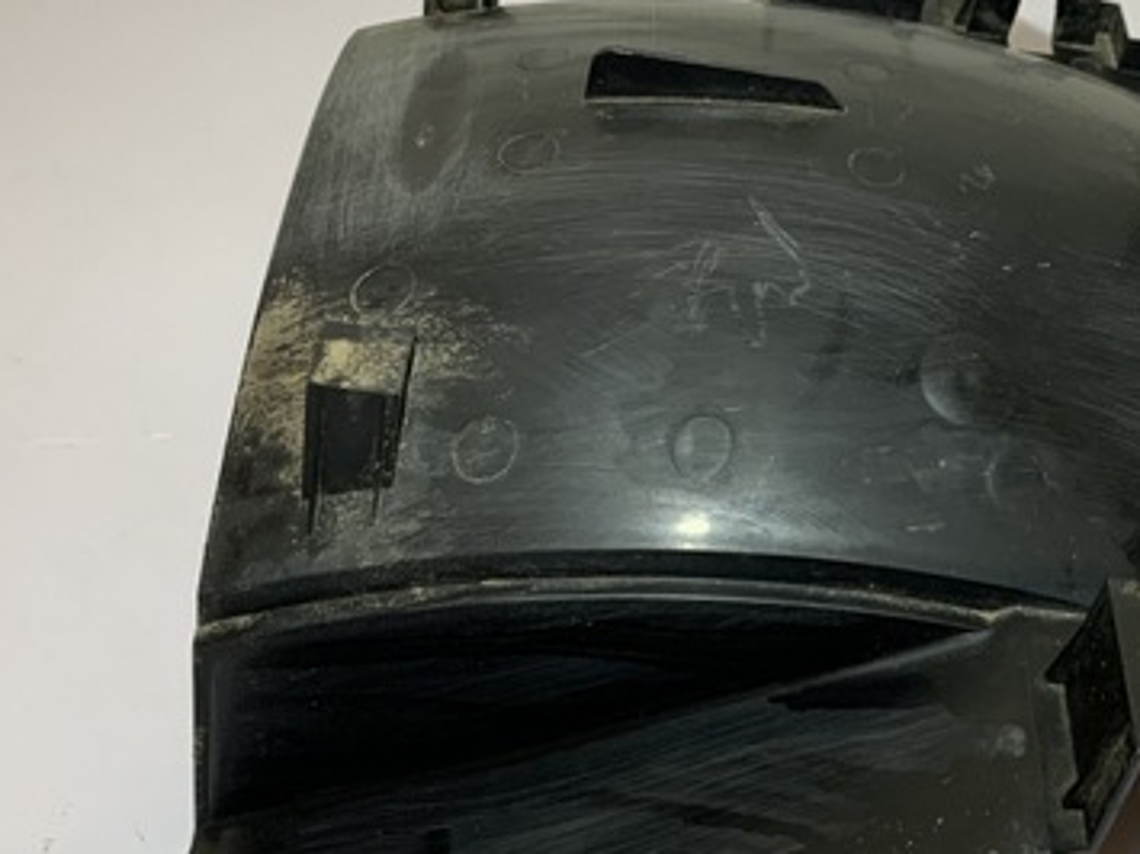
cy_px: 425
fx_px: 1844
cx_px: 838
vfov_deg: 26.1
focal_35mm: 56
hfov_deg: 33.7
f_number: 1.8
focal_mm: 4.25
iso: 80
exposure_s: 1/100
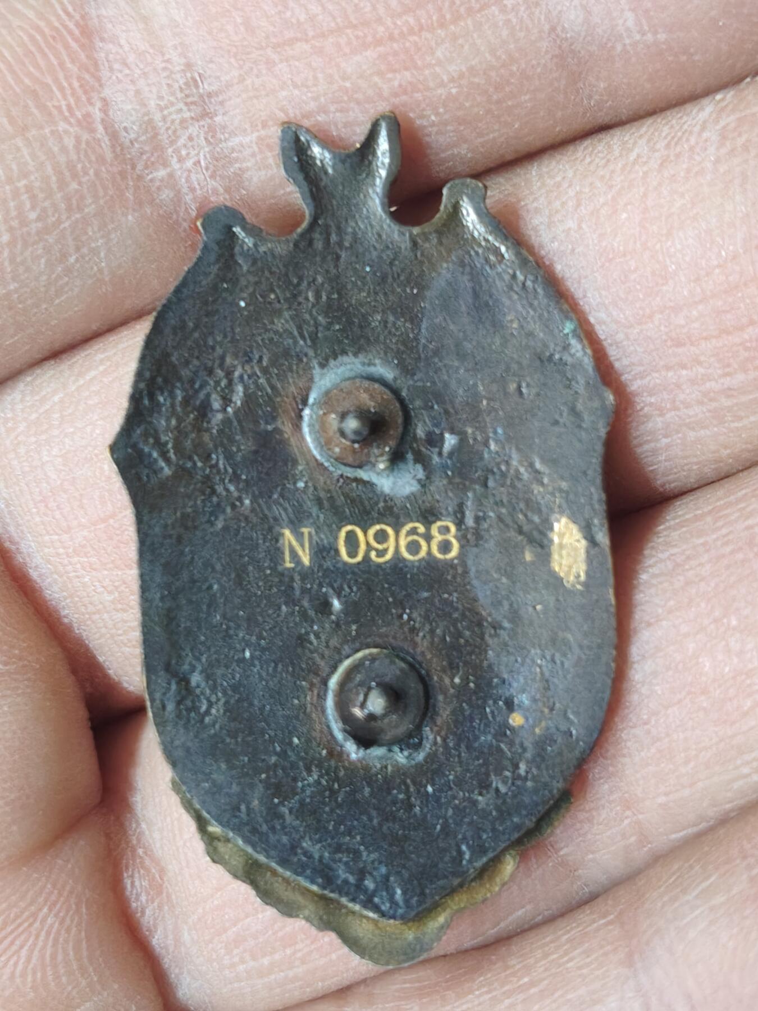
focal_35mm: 51
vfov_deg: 37.5
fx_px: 1489
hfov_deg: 28.6
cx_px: 379
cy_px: 506
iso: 1163
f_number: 1.88
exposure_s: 1/33.3
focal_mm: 4.84
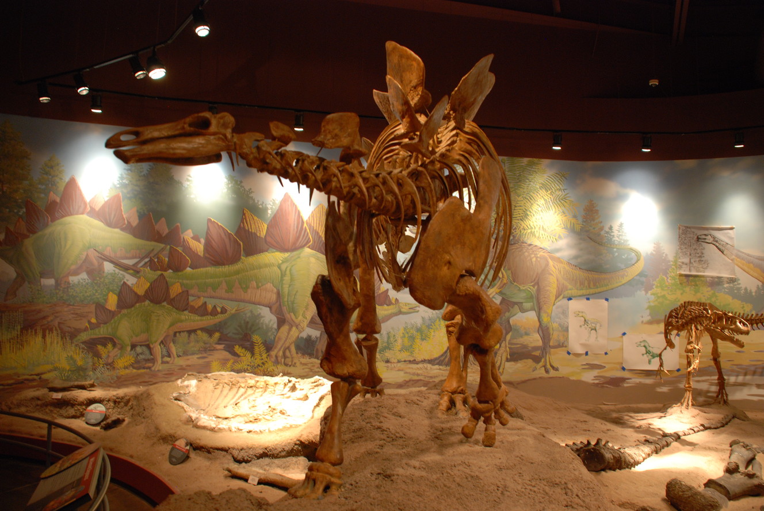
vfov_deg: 48.0
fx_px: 574
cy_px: 256
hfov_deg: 67.3
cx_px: 382
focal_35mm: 27
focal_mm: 18
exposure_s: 1/13
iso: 400
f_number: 3.5
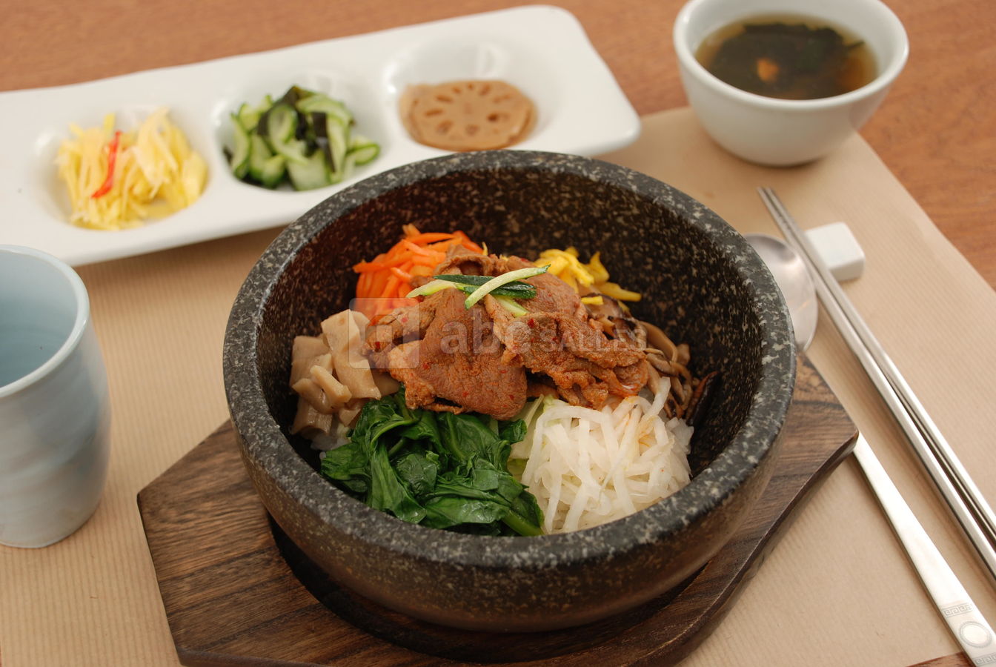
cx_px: 498
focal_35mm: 52
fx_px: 1454
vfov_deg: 25.8
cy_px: 334
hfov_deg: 37.8
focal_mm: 35
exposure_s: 1/60
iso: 100
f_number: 4.5
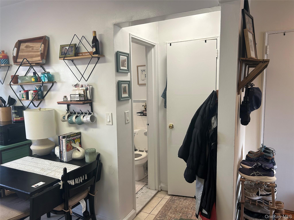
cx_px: 147
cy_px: 110
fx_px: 221
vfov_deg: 53.1
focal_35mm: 26
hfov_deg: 67.3
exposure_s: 1/120
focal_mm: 5.7
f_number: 1.5
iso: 80
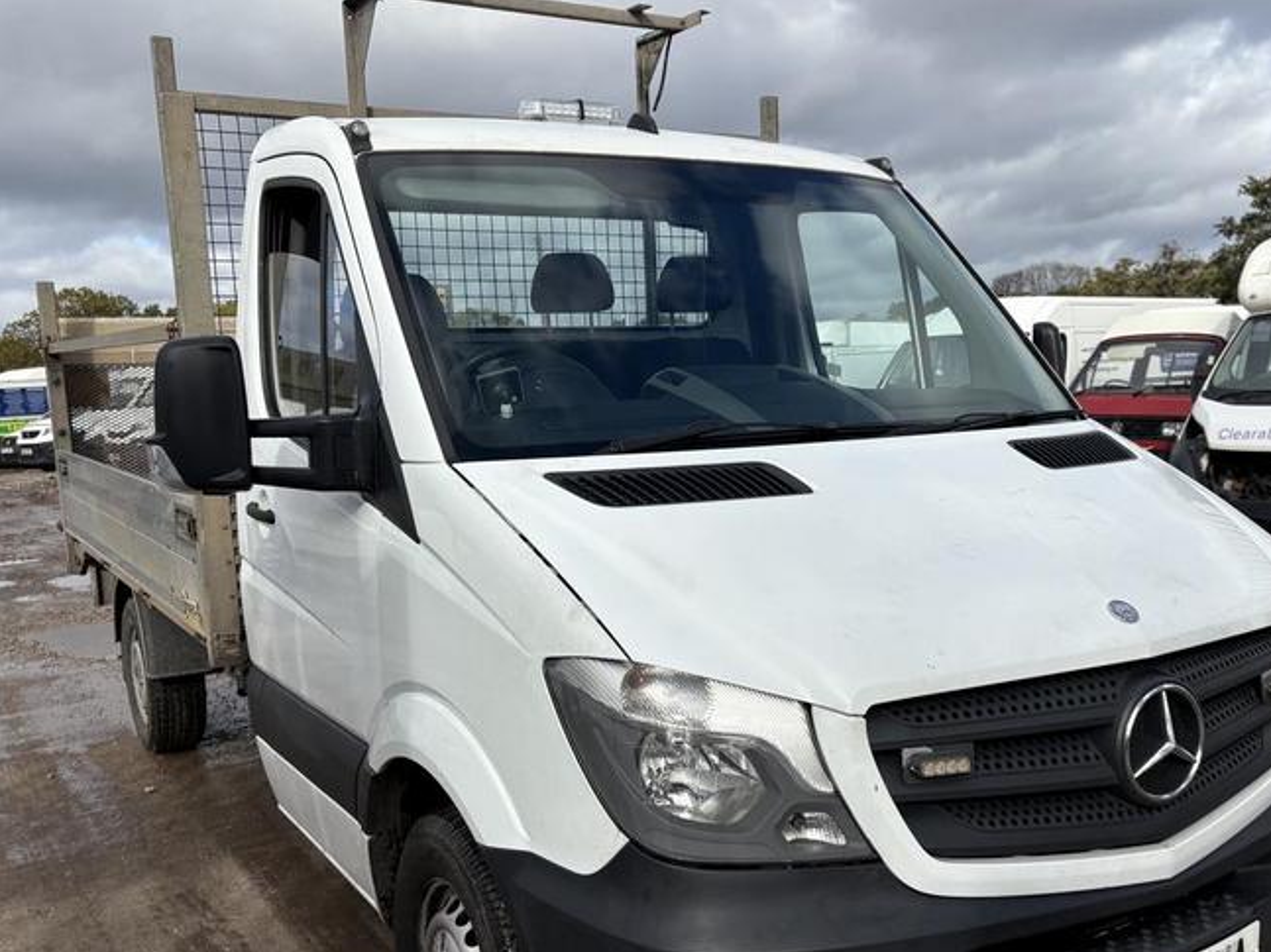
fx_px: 1322
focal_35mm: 36
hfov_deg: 51.2
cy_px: 561
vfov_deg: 39.5
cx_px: 719
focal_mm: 5.96
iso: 50
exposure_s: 1/3831
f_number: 1.6
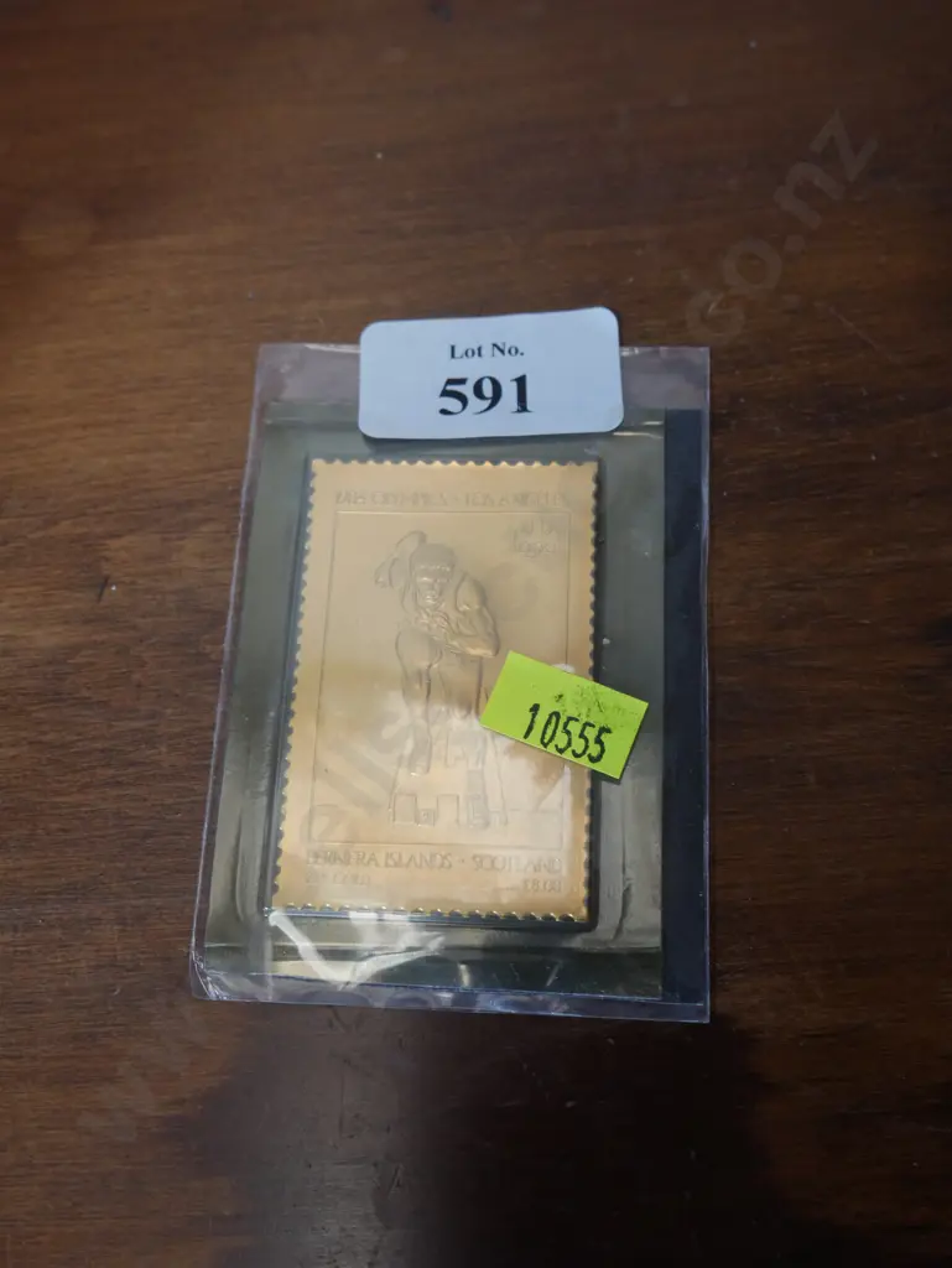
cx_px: 476
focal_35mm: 40
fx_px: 1466
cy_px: 634
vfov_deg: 46.8
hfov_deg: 36.0
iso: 640
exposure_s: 1/60
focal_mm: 20
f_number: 4.5
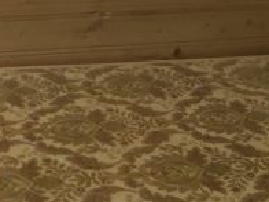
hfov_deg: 19.8
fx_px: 762
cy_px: -170
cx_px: 58
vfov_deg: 13.4
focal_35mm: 98
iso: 687
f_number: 1.69
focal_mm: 6.72
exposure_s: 1/50
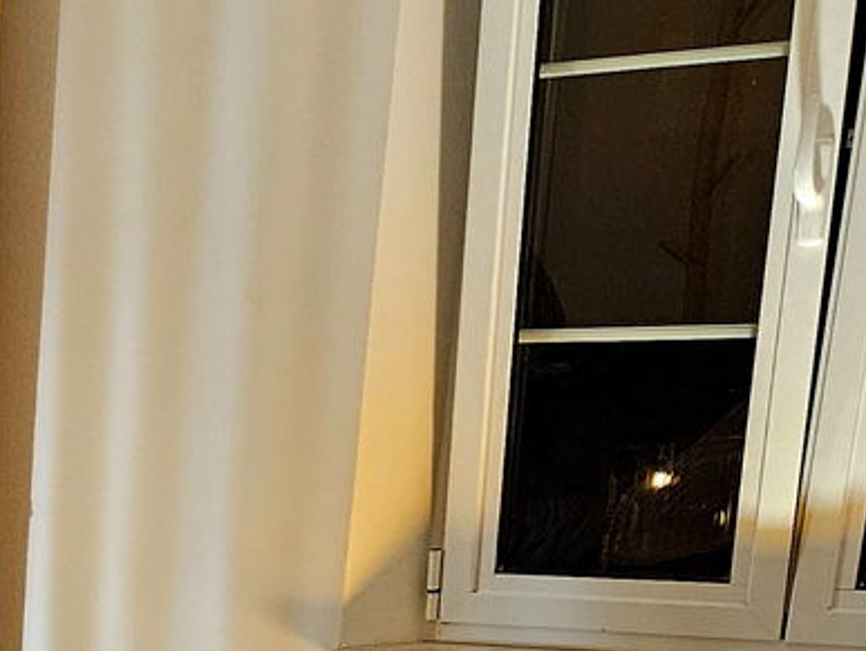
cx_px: -472
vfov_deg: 14.1
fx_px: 2379
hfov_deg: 18.1
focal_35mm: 95
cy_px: 1123
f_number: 1.8
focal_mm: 5.4
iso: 500
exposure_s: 1/25
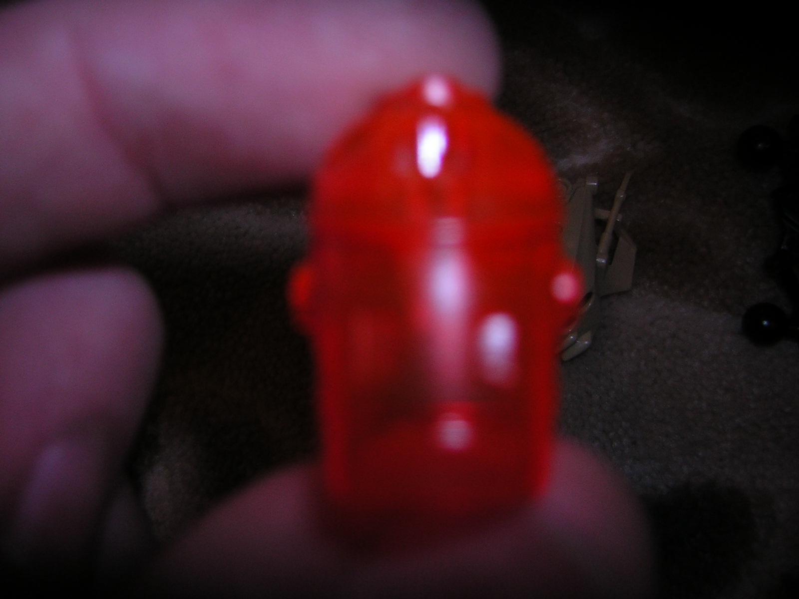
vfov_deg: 39.7
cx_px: 400
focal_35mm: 36
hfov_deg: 51.4
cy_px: 300
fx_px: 831
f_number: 2.6
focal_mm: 4.7
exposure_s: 1/60.1
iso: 50
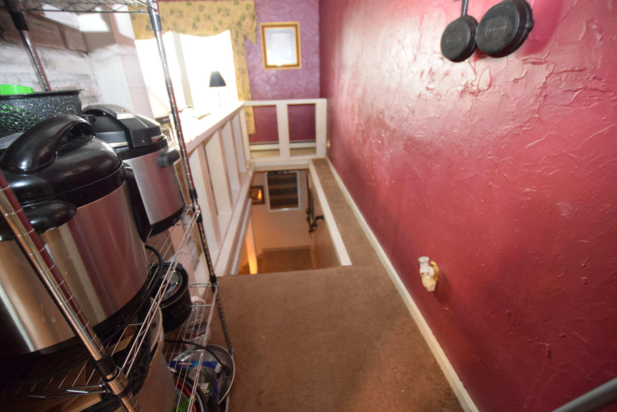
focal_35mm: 15
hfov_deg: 100.3
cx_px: 308
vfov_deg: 77.4
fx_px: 257
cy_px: 206
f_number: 3.5
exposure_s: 1/60
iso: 3200
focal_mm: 10
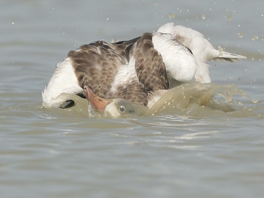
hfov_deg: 3.3
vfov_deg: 2.5
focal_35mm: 600
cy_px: 99
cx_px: 132
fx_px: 4576
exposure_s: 1/2500
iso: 500
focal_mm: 300
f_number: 6.3
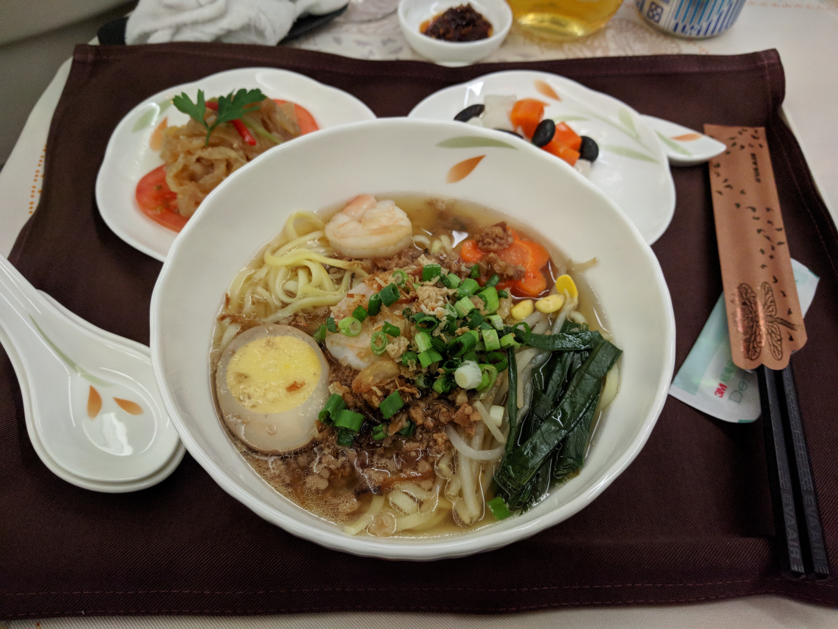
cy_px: 314
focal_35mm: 26
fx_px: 629
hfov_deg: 67.3
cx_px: 419
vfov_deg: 53.1
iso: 1187
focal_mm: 4.67
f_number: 2
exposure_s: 1/21.6
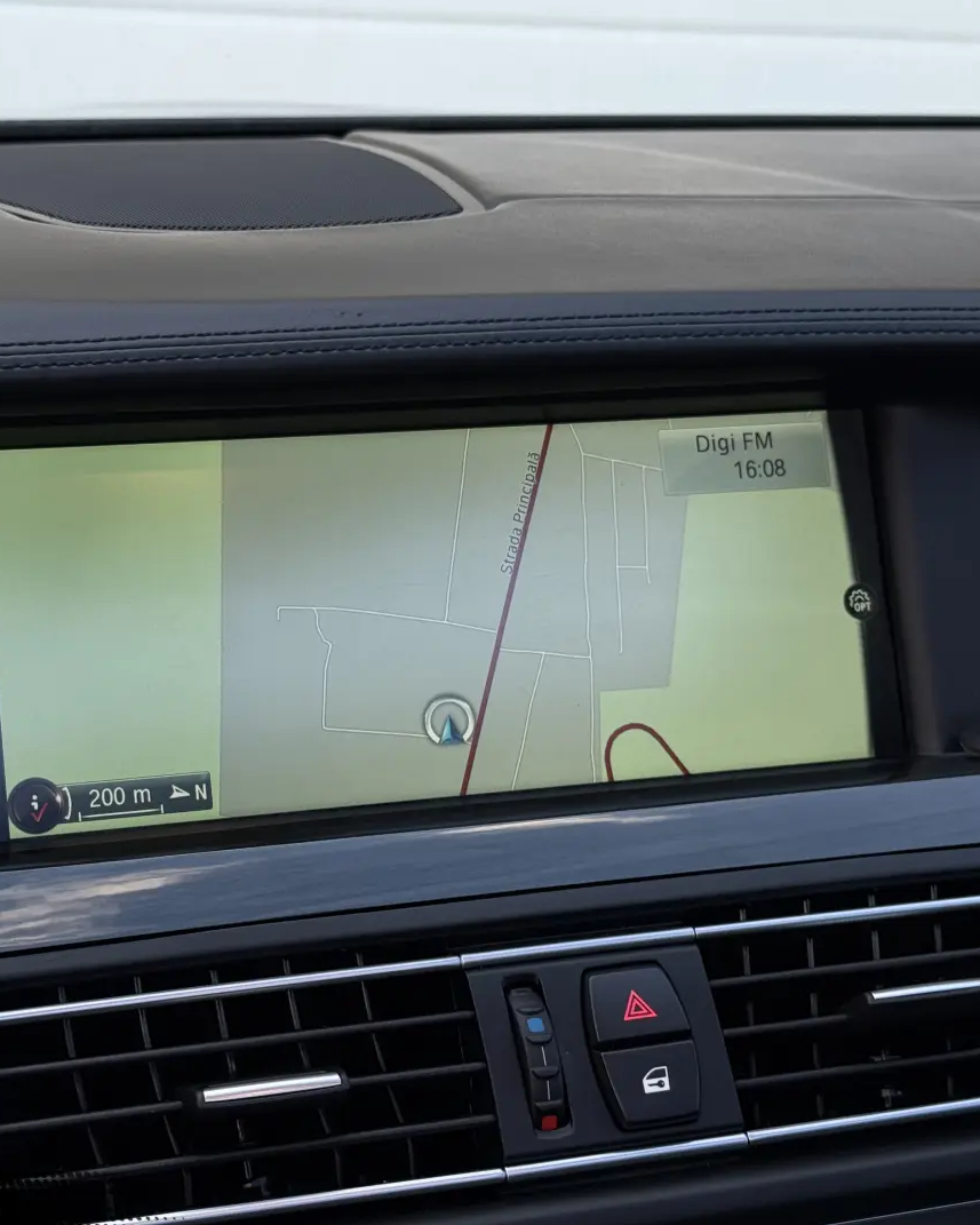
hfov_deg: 24.2
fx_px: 2284
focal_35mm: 63
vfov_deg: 30.0
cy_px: 610
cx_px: 423
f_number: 1.78
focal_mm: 6.76
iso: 64
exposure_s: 1/337
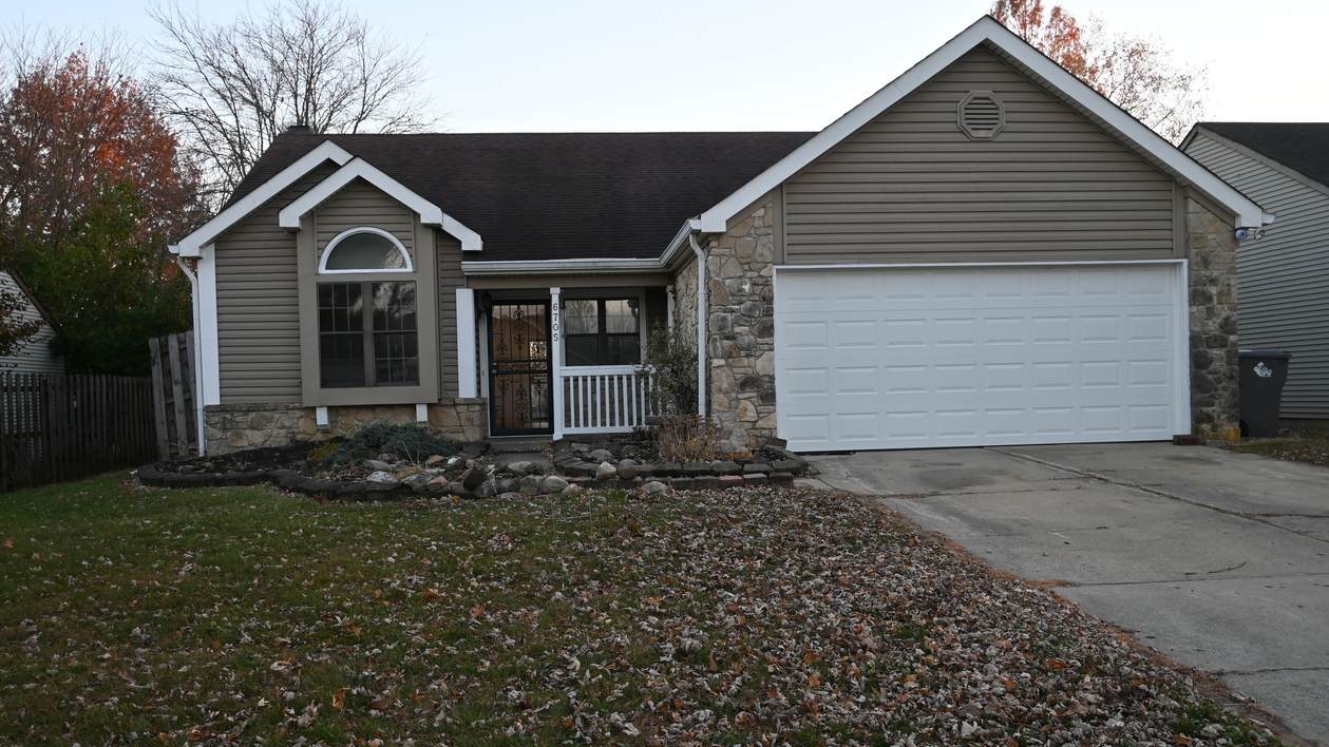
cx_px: 667
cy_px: 439
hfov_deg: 58.7
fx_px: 1182
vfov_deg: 35.0
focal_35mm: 34
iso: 100
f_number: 4
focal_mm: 21
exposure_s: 1/50
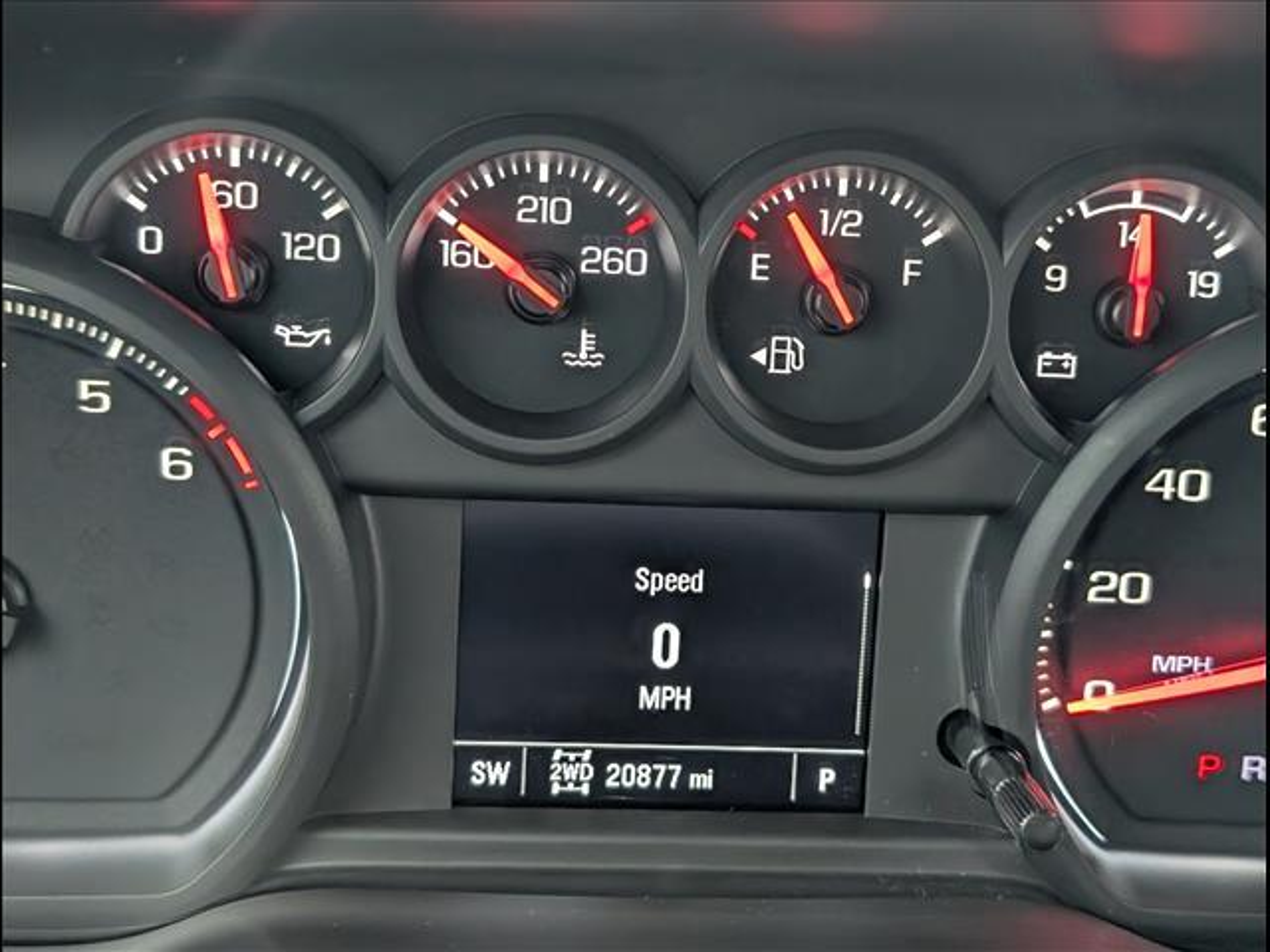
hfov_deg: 38.9
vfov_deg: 29.7
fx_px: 1798
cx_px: 635
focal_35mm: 49
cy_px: 476
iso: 574
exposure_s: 1/192
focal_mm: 6.9
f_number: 1.68
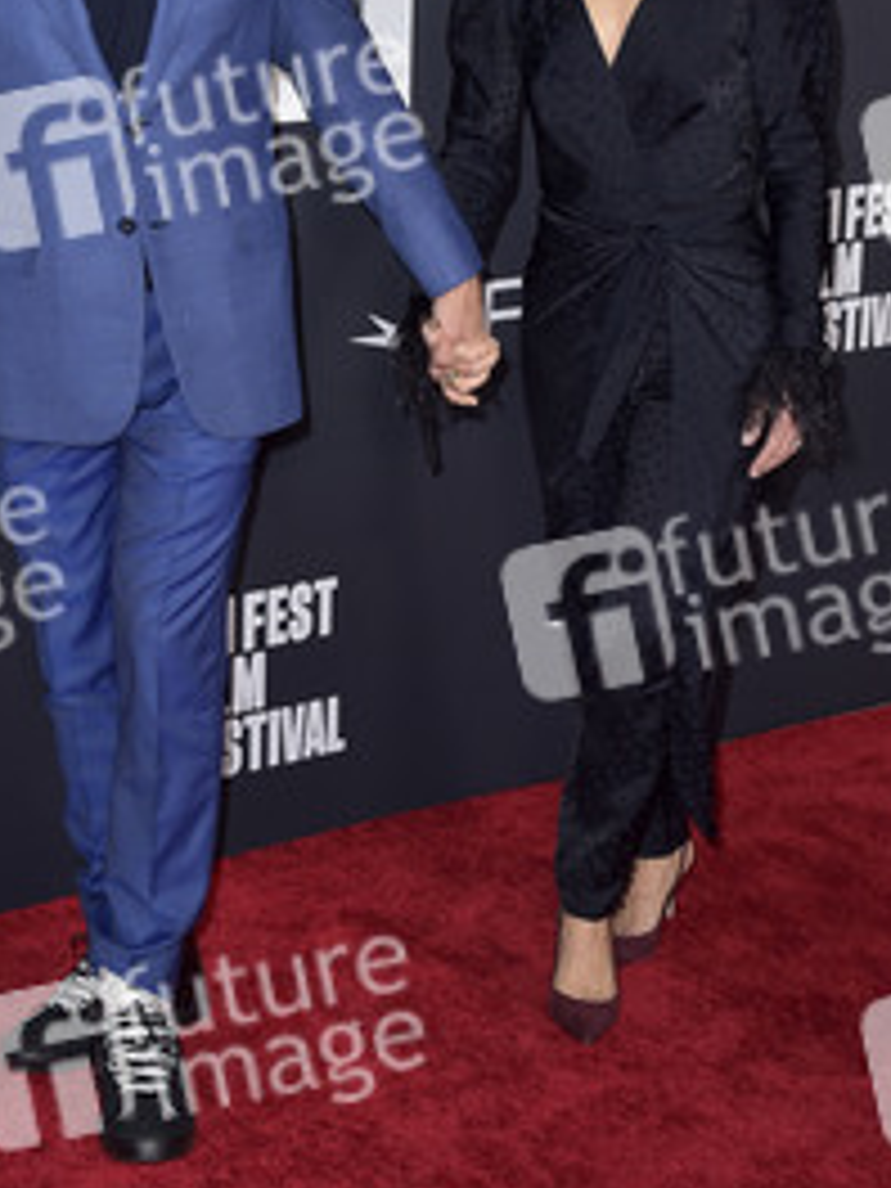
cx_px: 326
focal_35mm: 70
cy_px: 369
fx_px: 2402
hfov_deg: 21.0
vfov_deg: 27.6
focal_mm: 48
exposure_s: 1/200
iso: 1250
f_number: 6.3
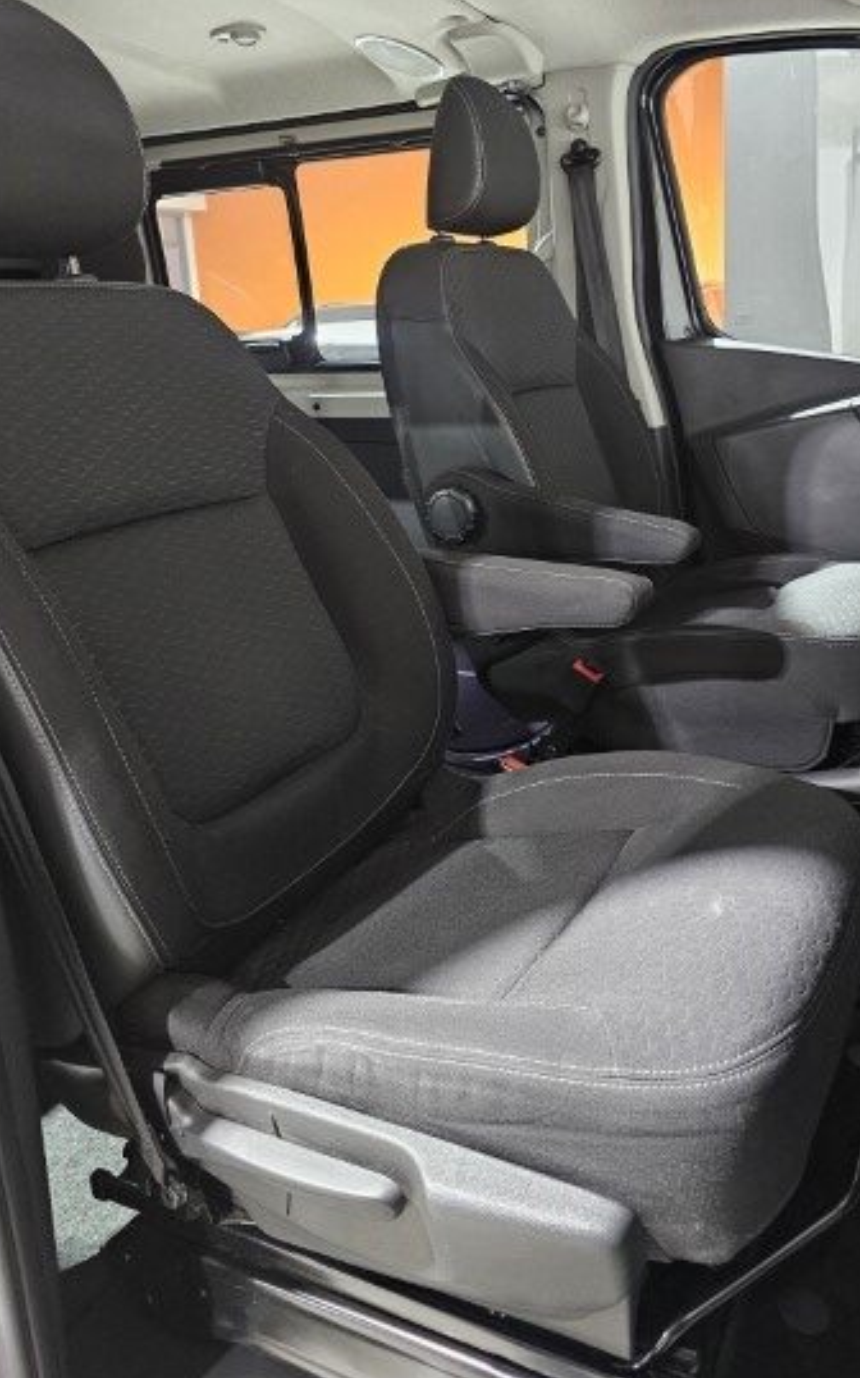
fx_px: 1088
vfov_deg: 64.2
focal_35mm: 29
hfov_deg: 43.0
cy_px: 566
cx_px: 491
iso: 800
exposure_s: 1/24
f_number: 1.7
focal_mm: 6.3
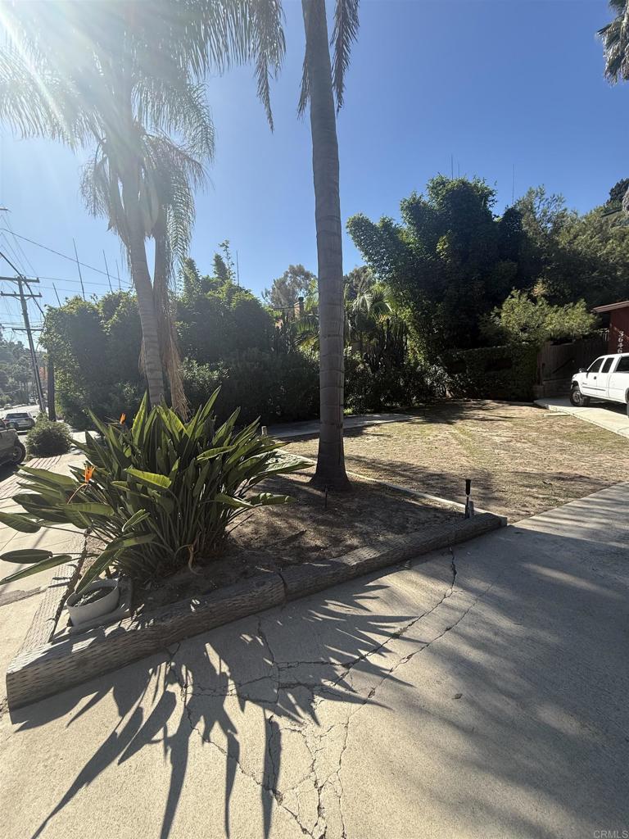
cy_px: 420
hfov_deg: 85.7
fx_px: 339
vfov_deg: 102.1
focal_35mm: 14
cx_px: 314
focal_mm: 2.22
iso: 64
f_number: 2.2
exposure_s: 1/820
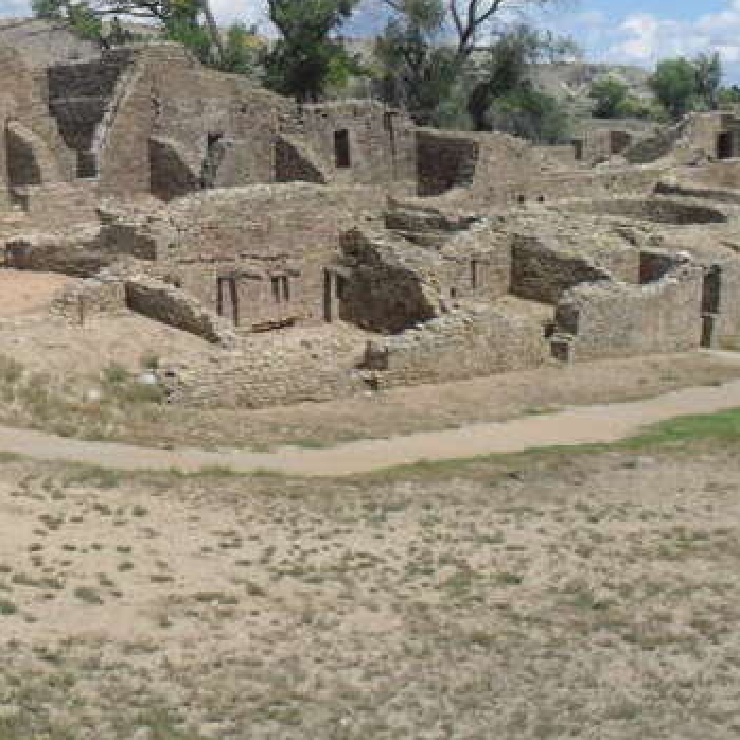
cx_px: 168
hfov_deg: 24.0
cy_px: 225
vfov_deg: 24.2
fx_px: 1717
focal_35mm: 71
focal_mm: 6.3
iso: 100
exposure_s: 1/350
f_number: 8.4
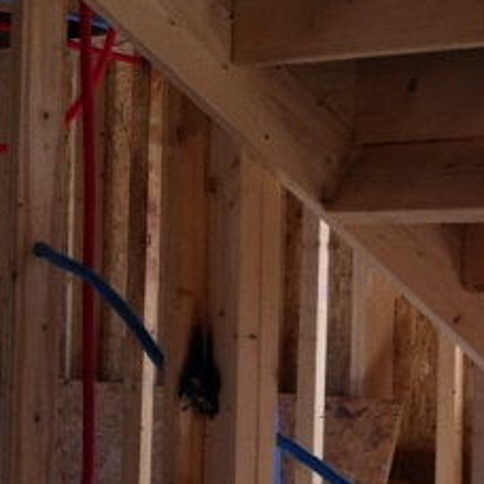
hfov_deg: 13.6
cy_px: 231
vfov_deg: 14.3
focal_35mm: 122
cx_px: 669
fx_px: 1930
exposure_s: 1/126
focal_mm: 3.85
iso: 80
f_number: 2.8
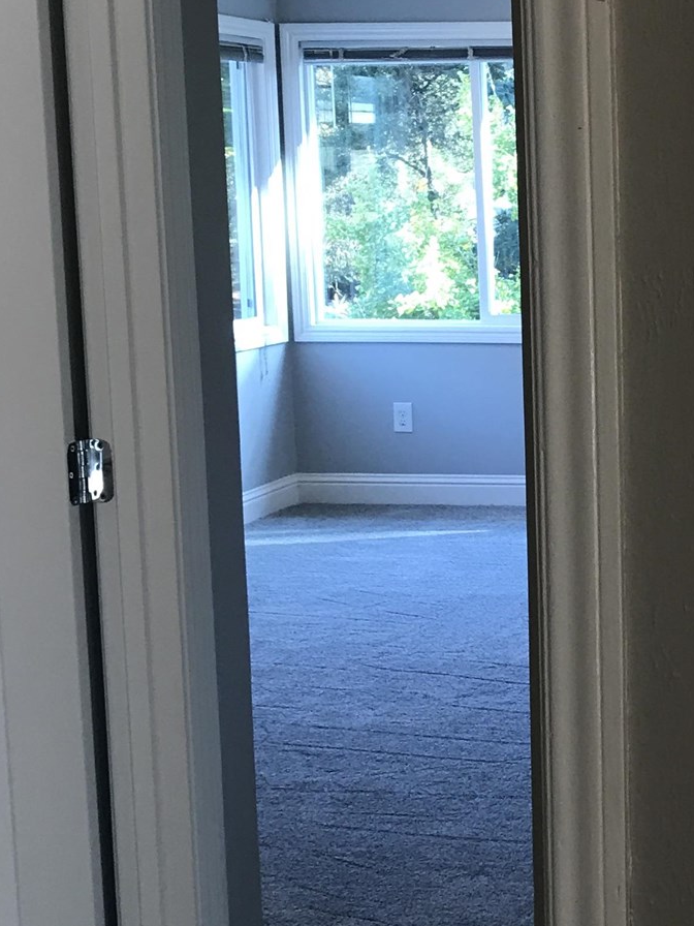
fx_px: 1925
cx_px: 815
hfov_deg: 19.4
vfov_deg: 27.0
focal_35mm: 72
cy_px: 470
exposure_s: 1/40
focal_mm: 3.99
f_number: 1.8
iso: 20
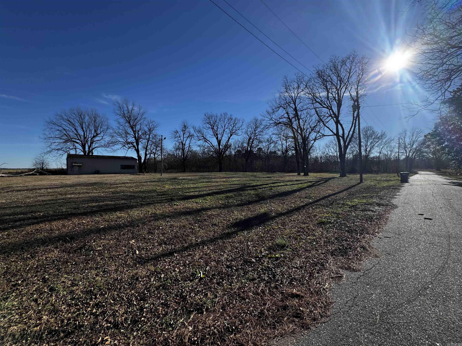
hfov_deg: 102.1
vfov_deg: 85.7
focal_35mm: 14
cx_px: 231
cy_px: 173
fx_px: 187
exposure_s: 1/1420
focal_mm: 2.22
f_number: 2.2
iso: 40
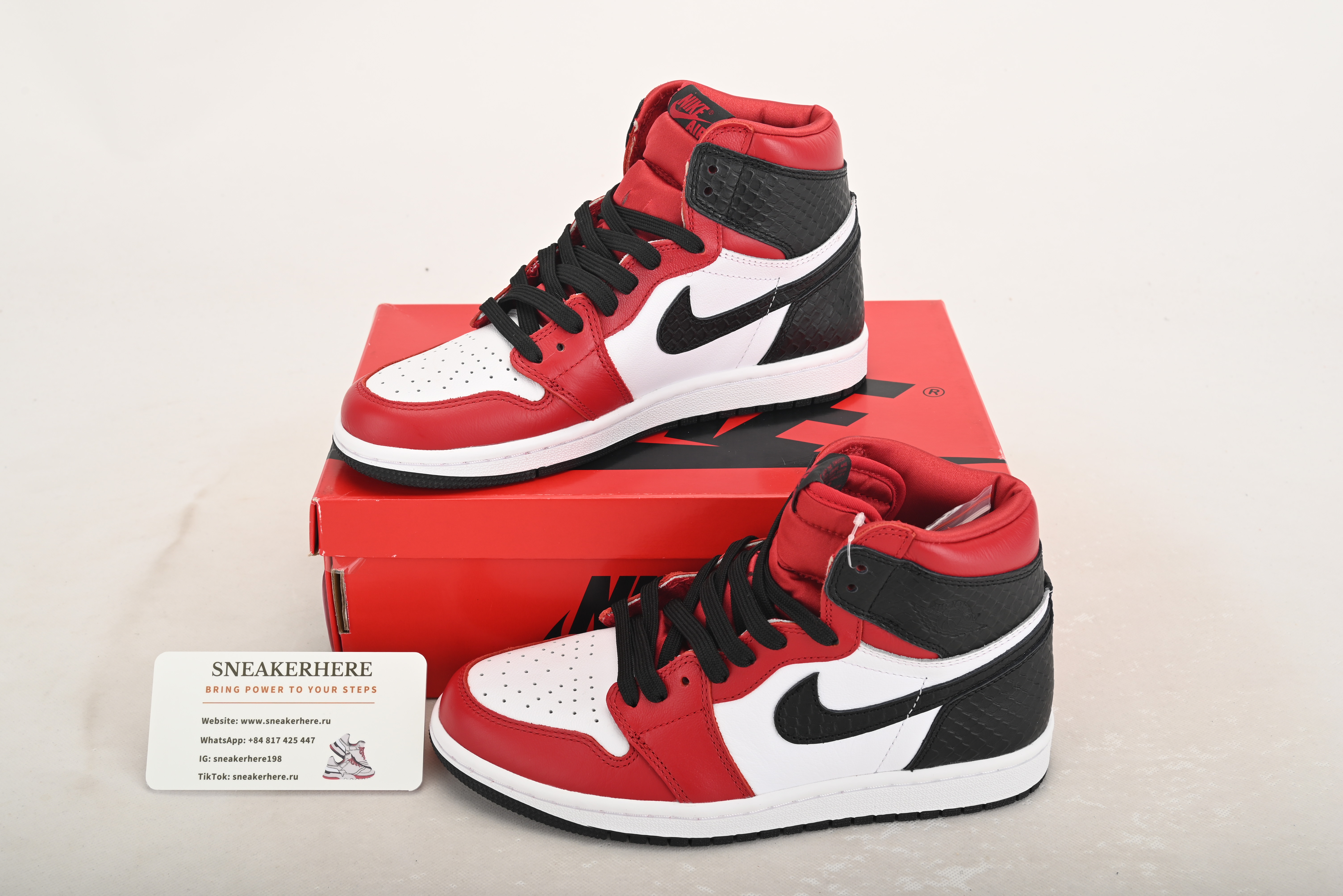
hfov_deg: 45.4
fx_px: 1605
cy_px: 448
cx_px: 672
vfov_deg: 31.2
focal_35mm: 43
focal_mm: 43
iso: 100
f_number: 11
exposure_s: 1/200
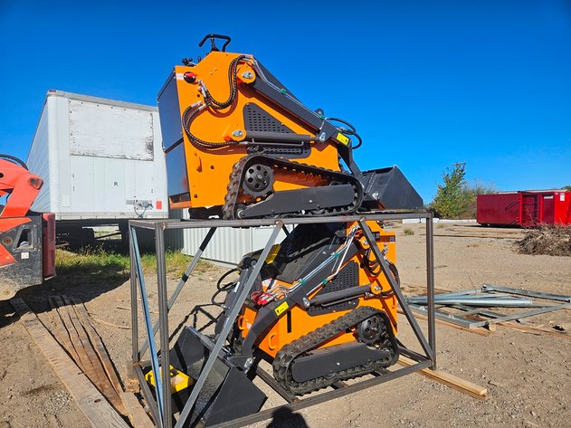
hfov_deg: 73.9
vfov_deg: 58.9
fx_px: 379
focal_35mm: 23
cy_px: 214
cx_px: 286
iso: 25
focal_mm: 5.4
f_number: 1.8
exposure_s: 1/3001
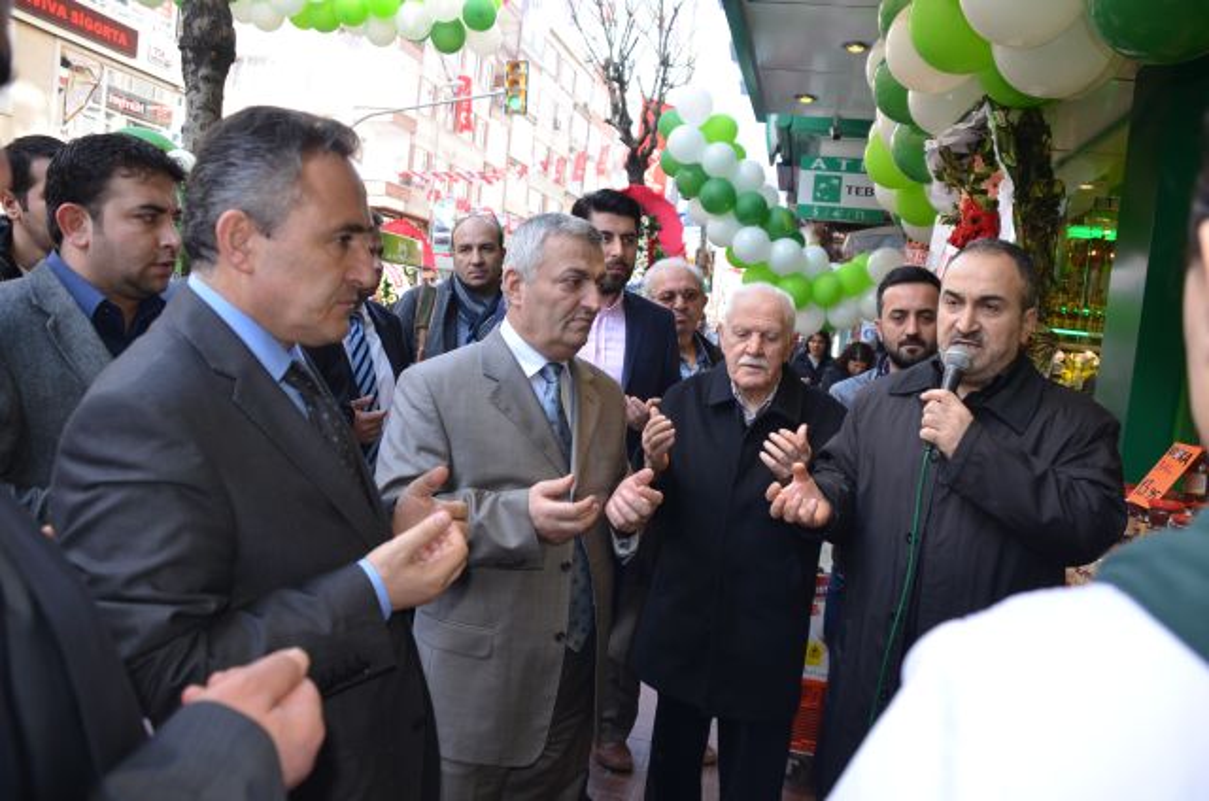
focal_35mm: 27
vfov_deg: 47.7
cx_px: 604
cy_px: 400
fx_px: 905
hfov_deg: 67.5
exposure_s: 1/160
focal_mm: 18
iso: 200
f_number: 3.5
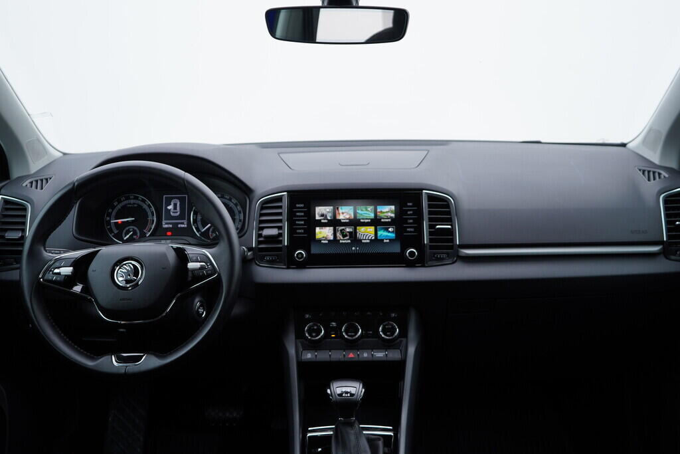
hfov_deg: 53.1
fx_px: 680
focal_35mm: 36
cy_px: 227
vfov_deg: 36.9
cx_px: 340
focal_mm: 24
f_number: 3.2
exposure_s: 1/50
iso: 125
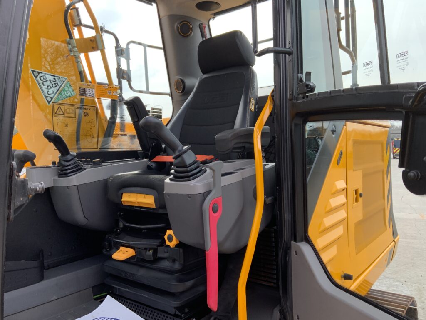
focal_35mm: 29
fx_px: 357
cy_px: 160
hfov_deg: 61.7
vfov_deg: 48.2
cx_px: 213
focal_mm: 3
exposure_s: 1/249
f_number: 1.8
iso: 16
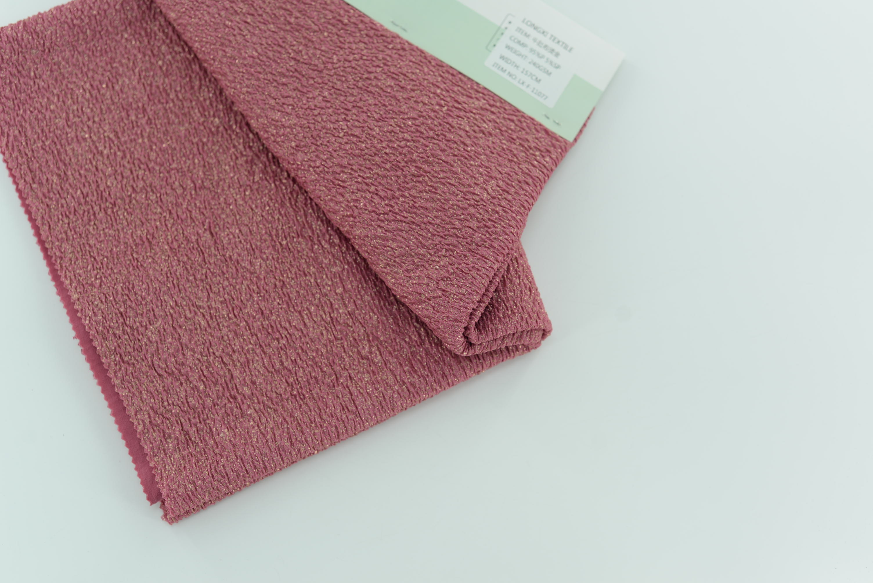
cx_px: 436
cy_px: 292
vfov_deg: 27.0
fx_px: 1213
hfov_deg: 39.6
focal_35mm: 50
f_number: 4
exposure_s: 1/160
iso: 100
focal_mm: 50
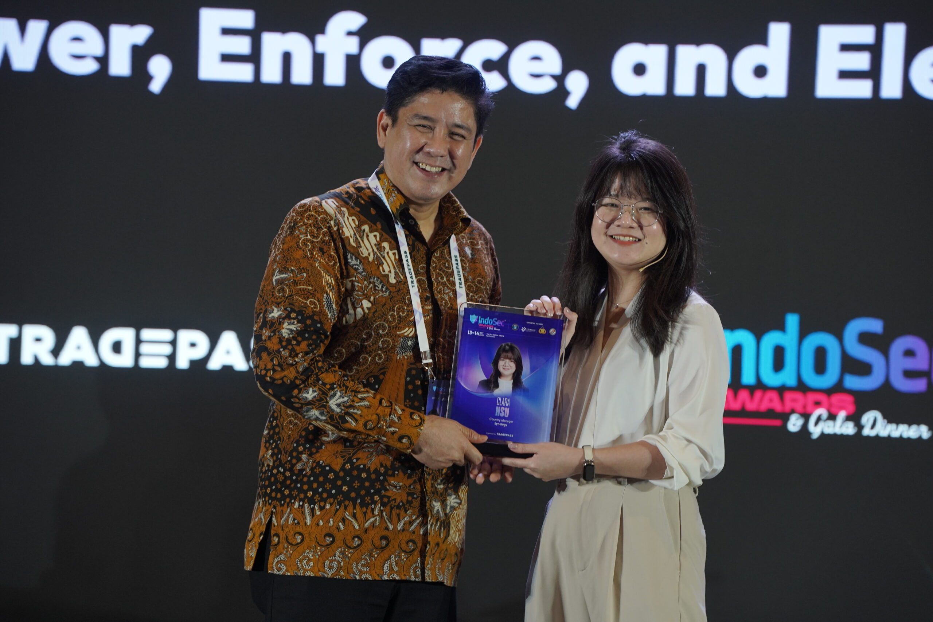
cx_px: 466
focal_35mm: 148
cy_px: 311
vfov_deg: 9.3
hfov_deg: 13.9
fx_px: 3836
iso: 1250
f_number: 5
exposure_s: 1/160
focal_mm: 148
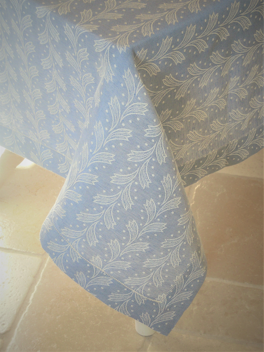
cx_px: 132
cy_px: 176
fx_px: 752
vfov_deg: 26.3
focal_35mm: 74
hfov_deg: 19.9
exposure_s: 1/50
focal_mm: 13.2
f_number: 4.4
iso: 250
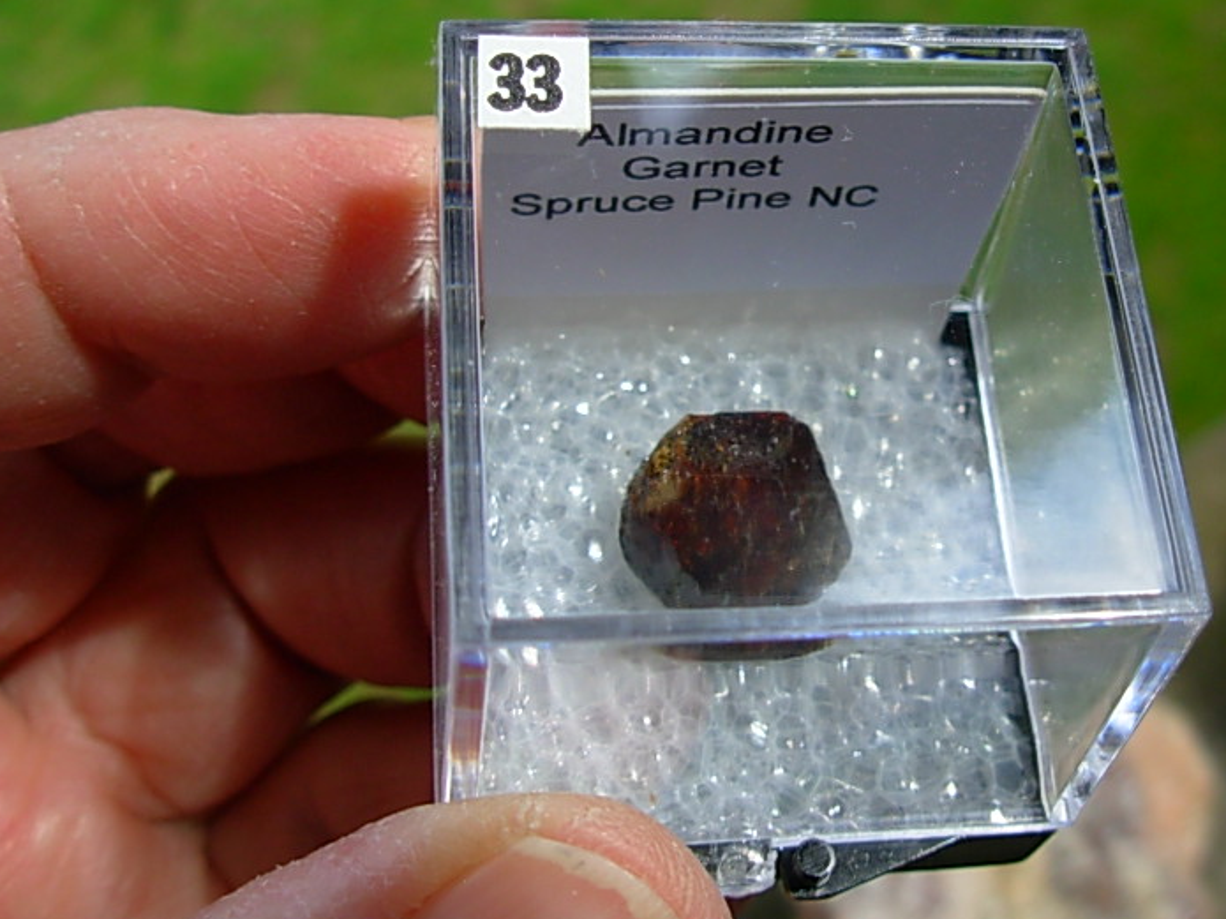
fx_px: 1983
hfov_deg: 33.8
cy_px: 325
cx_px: 875
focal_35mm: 56
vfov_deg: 26.0
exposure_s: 1/627
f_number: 2.9
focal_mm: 6.3
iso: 50
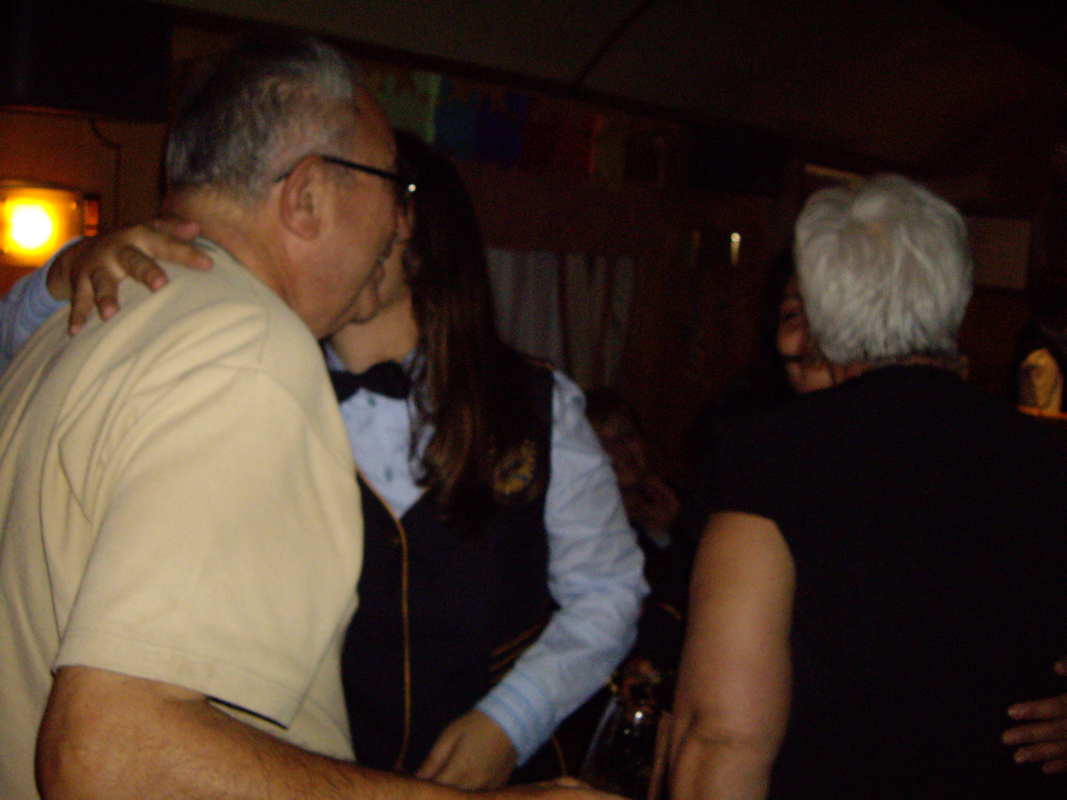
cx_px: 534
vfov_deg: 37.7
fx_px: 1171
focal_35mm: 38
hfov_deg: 49.0
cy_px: 400
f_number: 2.7
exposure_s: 1/40
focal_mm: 6.2
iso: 400
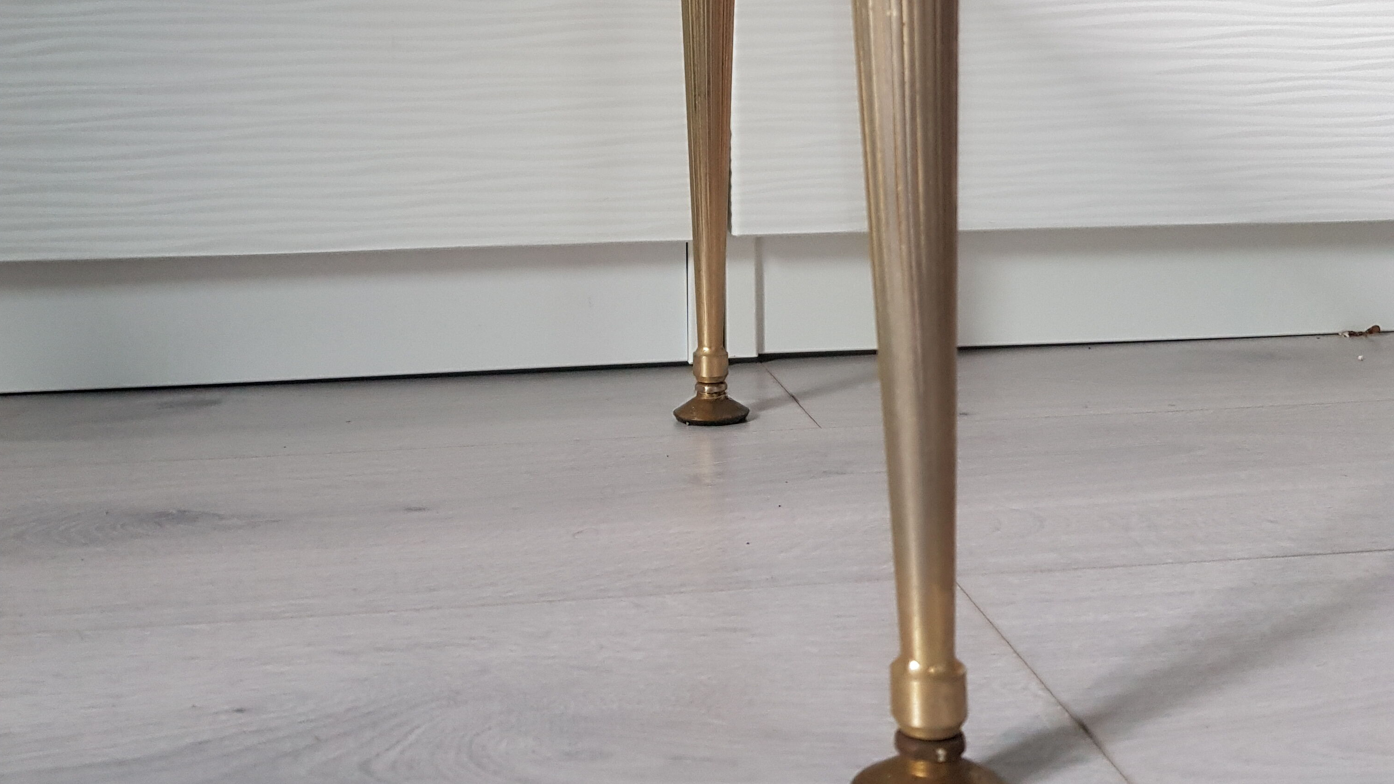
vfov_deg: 29.5
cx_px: 696
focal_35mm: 38
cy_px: 36
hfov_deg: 52.8
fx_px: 1405
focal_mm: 4.3
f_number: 1.7
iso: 200
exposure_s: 1/50
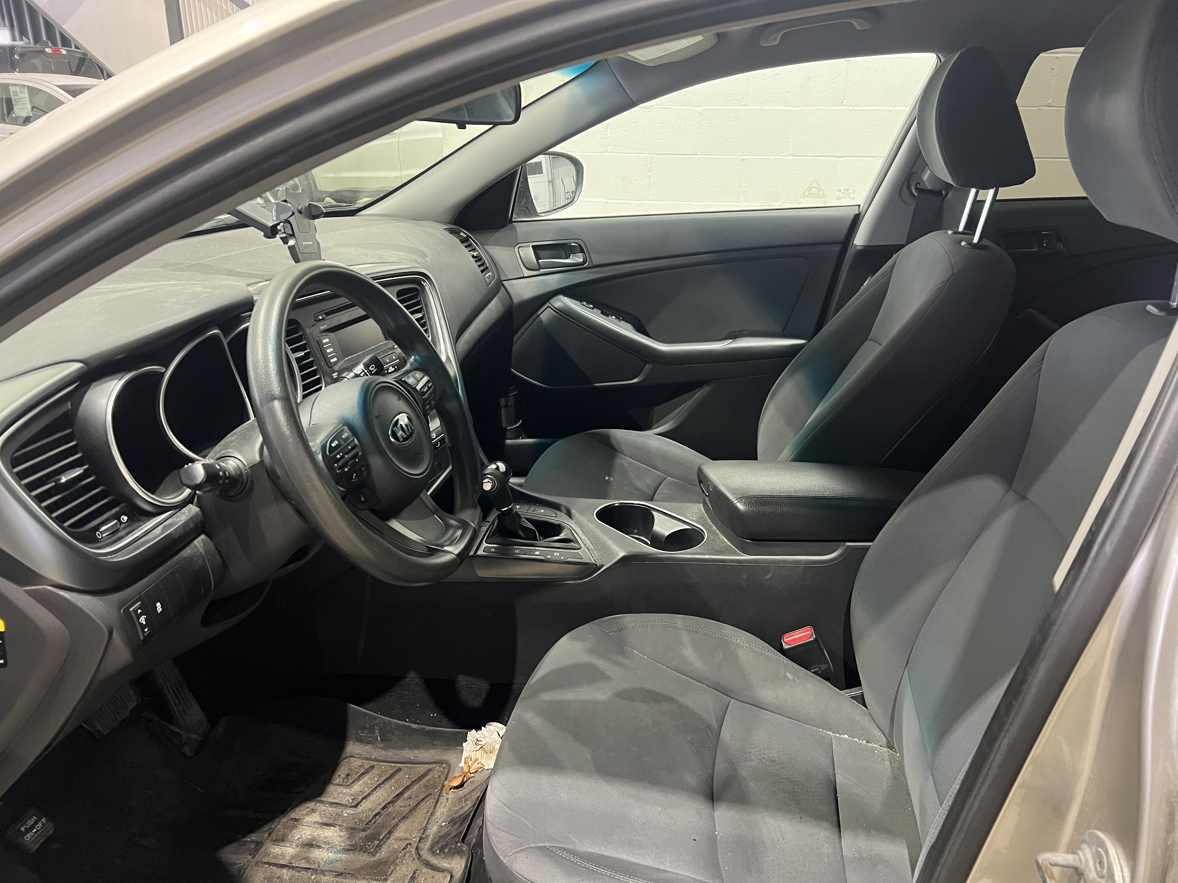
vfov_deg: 53.1
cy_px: 442
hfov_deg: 67.3
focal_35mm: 26
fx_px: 885
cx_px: 589
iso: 500
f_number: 1.5
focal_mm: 5.7
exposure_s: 1/60
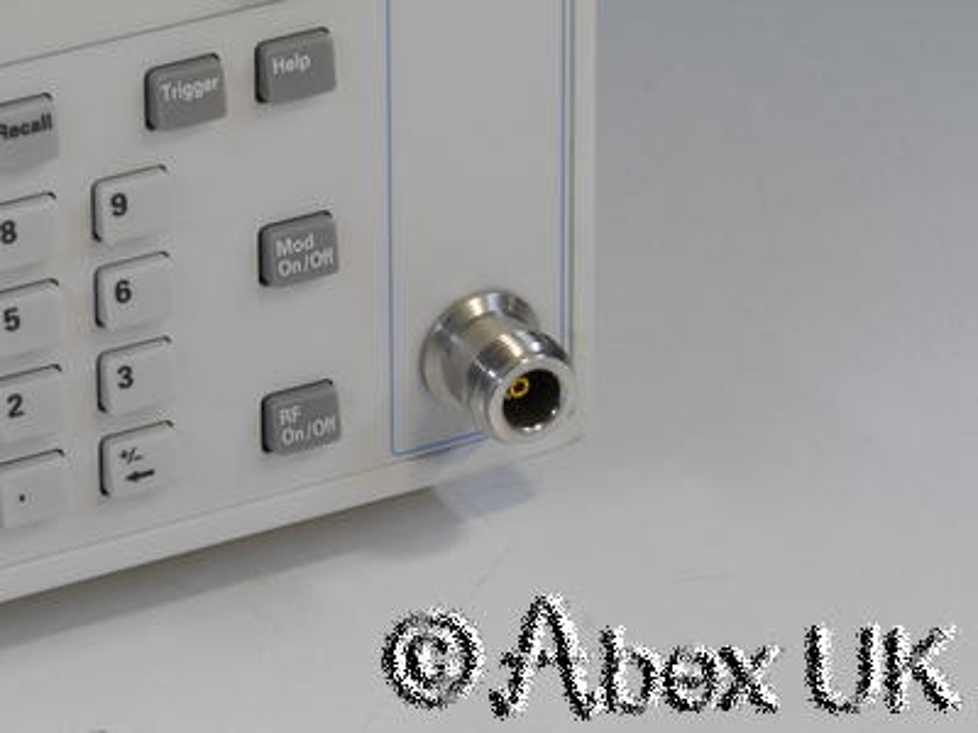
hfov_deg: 7.1
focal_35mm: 280
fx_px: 7911
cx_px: 489
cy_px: 366
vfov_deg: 5.3
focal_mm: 140
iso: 800
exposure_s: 1/4
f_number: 22
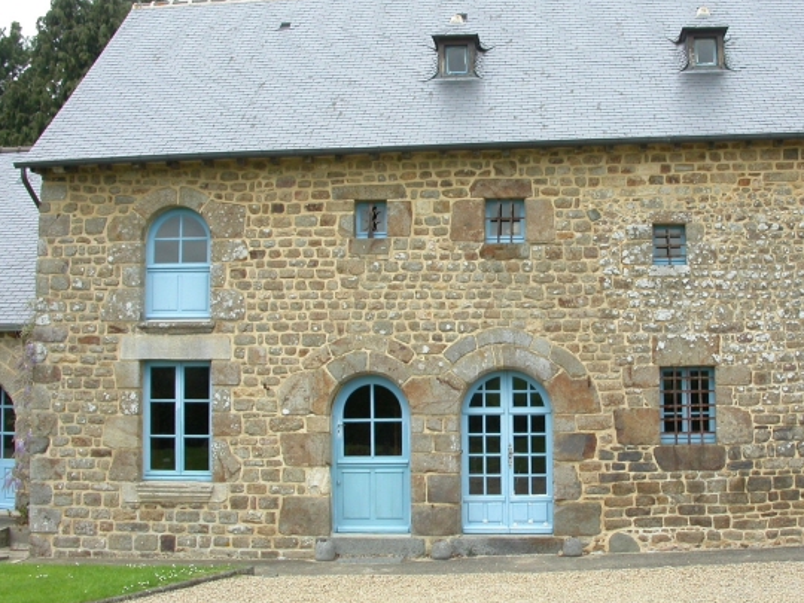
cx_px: 502
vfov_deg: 30.3
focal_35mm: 48
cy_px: 286
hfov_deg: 39.4
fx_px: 1115
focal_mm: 7.85
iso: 100
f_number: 5.3
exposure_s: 1/191
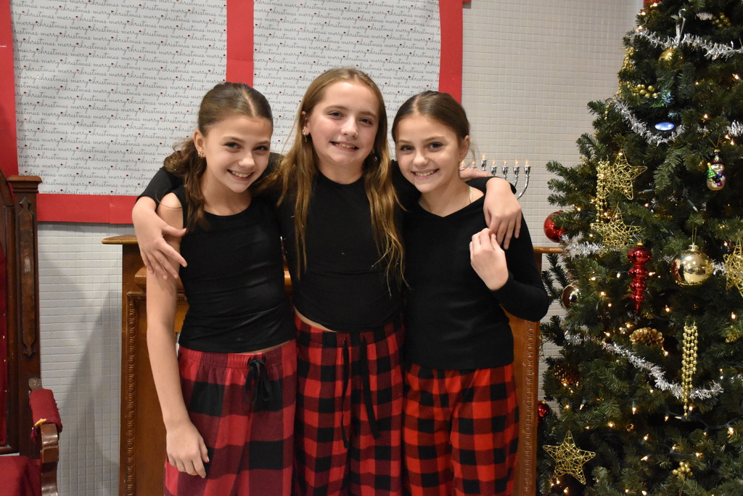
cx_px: 372
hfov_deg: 49.5
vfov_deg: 34.2
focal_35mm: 39
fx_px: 805
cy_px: 248
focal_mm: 26
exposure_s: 1/400
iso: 6400
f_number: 4.5
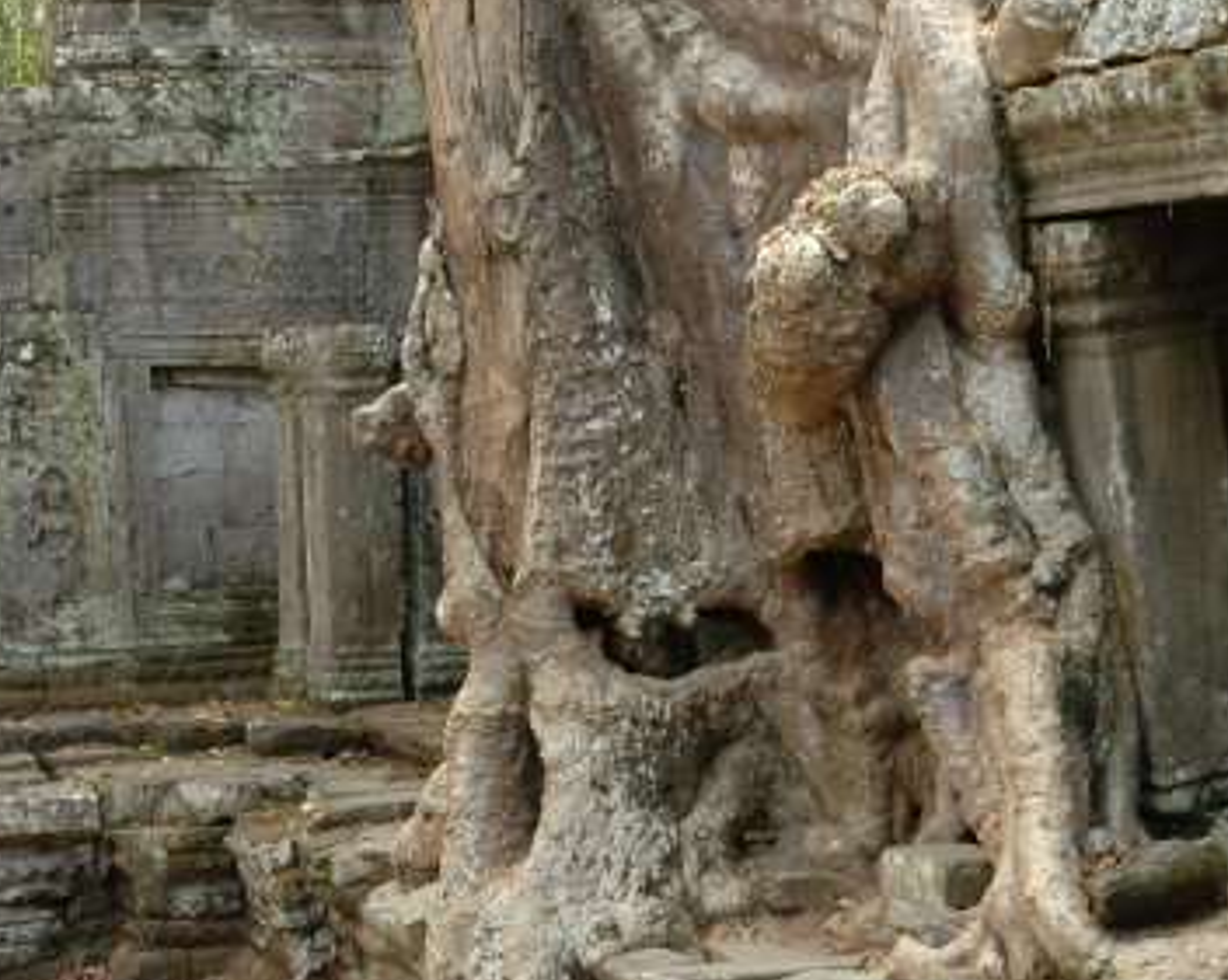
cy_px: 589
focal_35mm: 98
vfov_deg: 15.7
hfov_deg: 19.3
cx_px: 1033
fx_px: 3559
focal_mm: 34
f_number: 5
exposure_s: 1/100
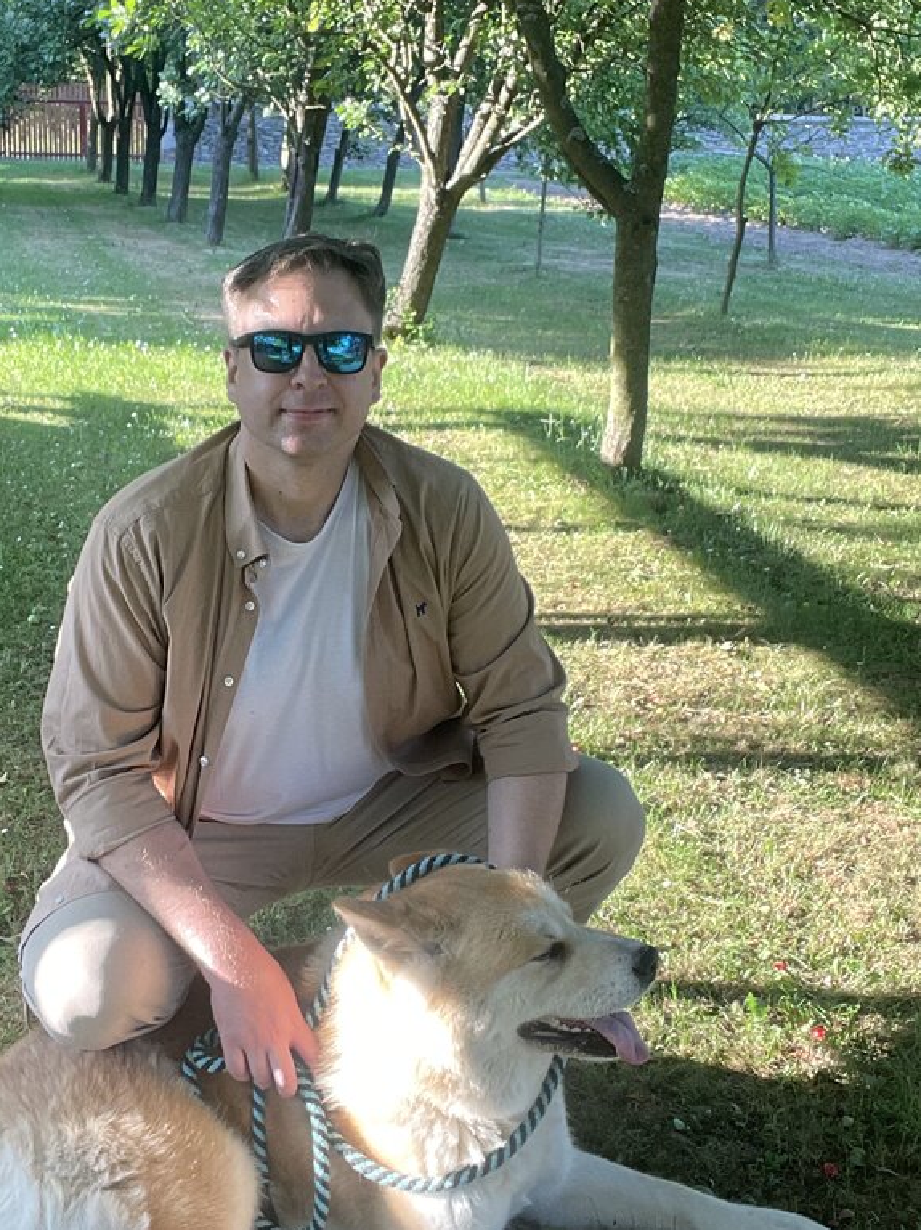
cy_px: 530
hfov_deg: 30.7
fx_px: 1668
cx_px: 334
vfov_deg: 40.4
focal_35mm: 47
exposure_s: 1/121
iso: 80
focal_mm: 2.71
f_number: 2.2
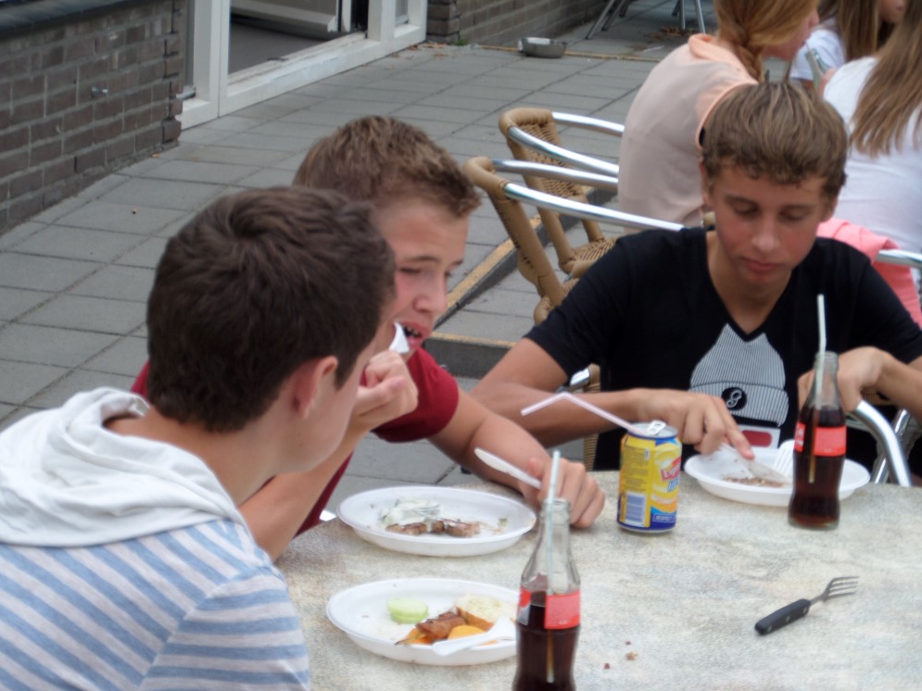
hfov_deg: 18.4
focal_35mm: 107
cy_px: 351
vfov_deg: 13.8
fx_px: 2850
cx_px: 451
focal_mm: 17
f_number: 4.4
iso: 80
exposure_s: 1/90
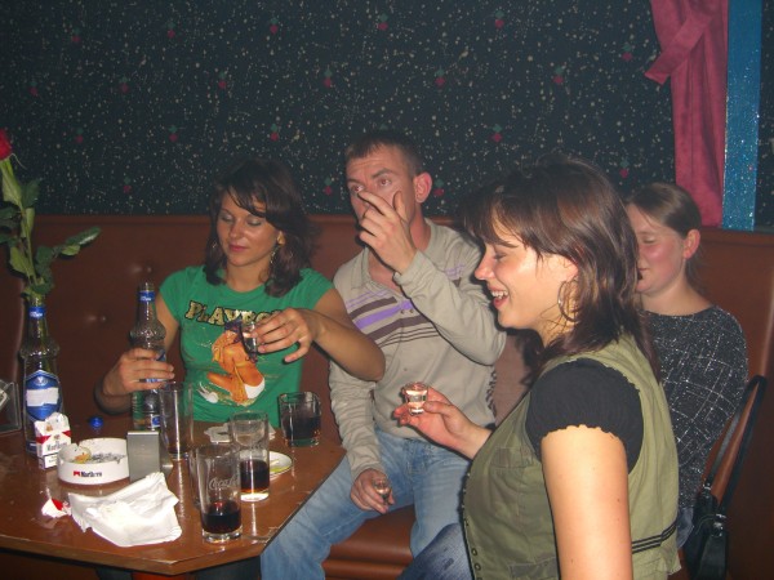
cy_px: 290
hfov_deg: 49.0
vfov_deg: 37.7
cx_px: 387
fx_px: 850
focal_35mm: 38
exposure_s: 1/60
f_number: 2.8
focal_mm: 7.9
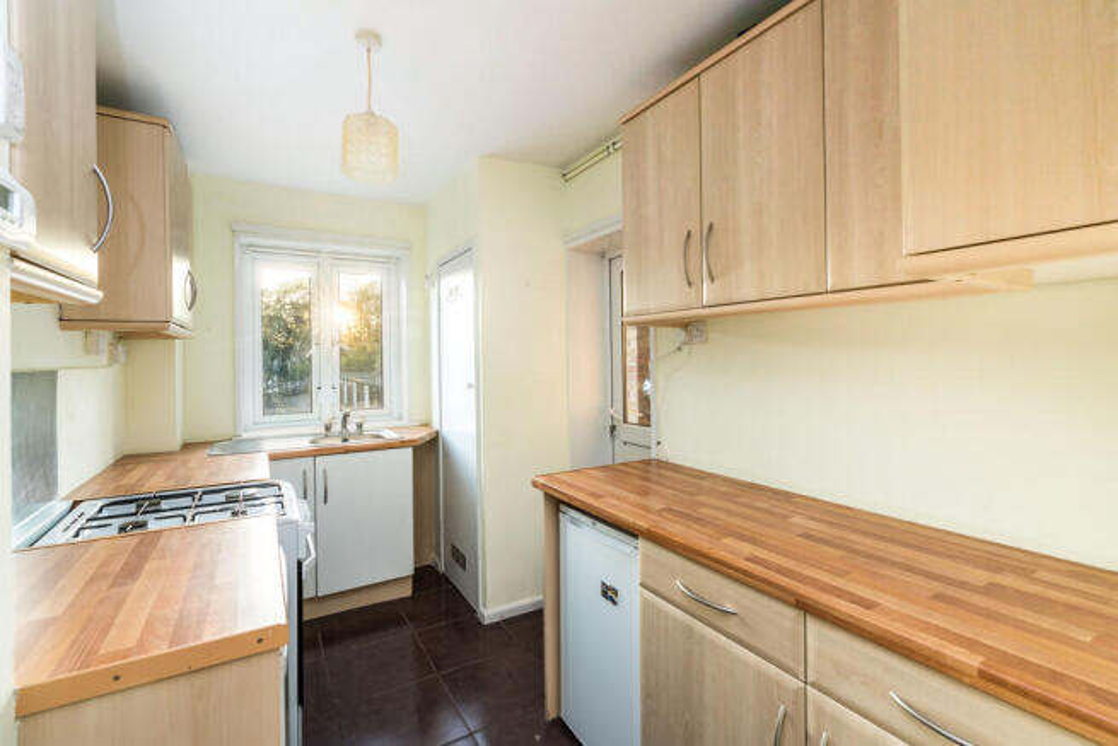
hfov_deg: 96.7
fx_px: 497
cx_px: 559
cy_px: 373
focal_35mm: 16
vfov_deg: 73.8
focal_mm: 16
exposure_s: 1/3
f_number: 7.1
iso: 250
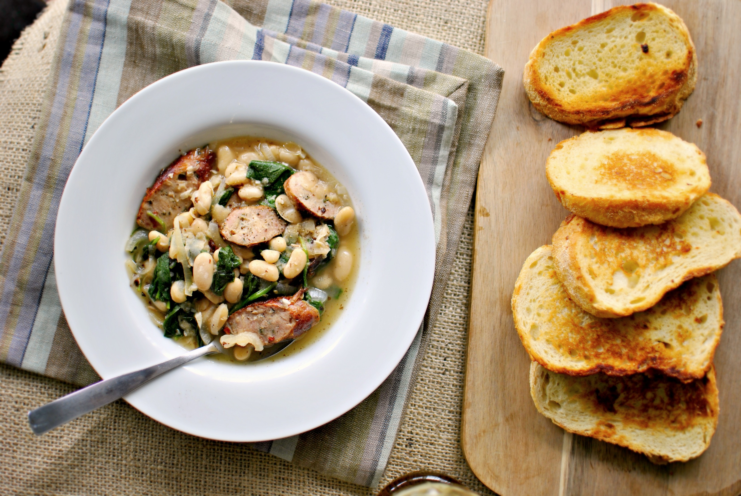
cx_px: 370
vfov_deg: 25.8
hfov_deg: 37.8
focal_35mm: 52
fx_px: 1082
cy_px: 248
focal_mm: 35
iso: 100
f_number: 2
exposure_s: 1/50
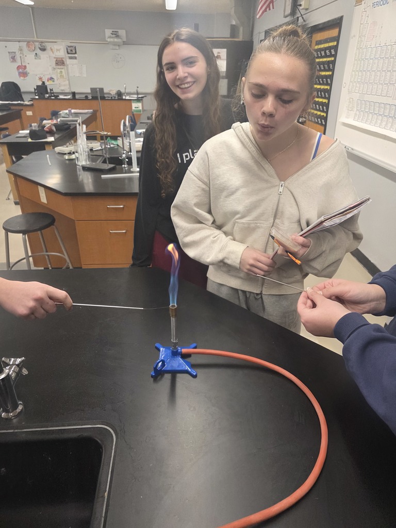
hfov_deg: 58.9
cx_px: 198
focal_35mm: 23
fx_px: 351
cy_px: 264
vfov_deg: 73.9
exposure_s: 1/120
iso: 320
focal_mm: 6.3
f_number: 1.7
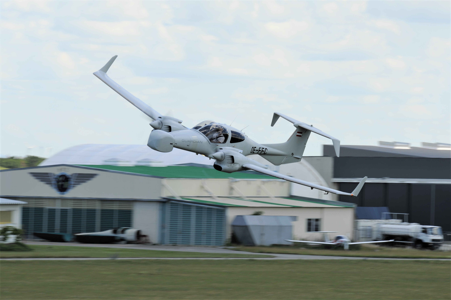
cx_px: 226
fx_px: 3382
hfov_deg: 7.6
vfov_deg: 5.1
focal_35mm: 270
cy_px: 150
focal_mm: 270
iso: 100
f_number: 7.1
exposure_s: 1/250
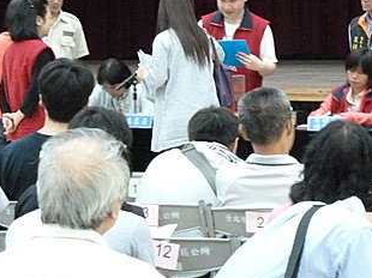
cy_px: 68
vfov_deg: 7.7
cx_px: 247
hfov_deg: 10.3
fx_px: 2062
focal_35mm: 192
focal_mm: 19.5
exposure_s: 1/15
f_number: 4.4
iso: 1250
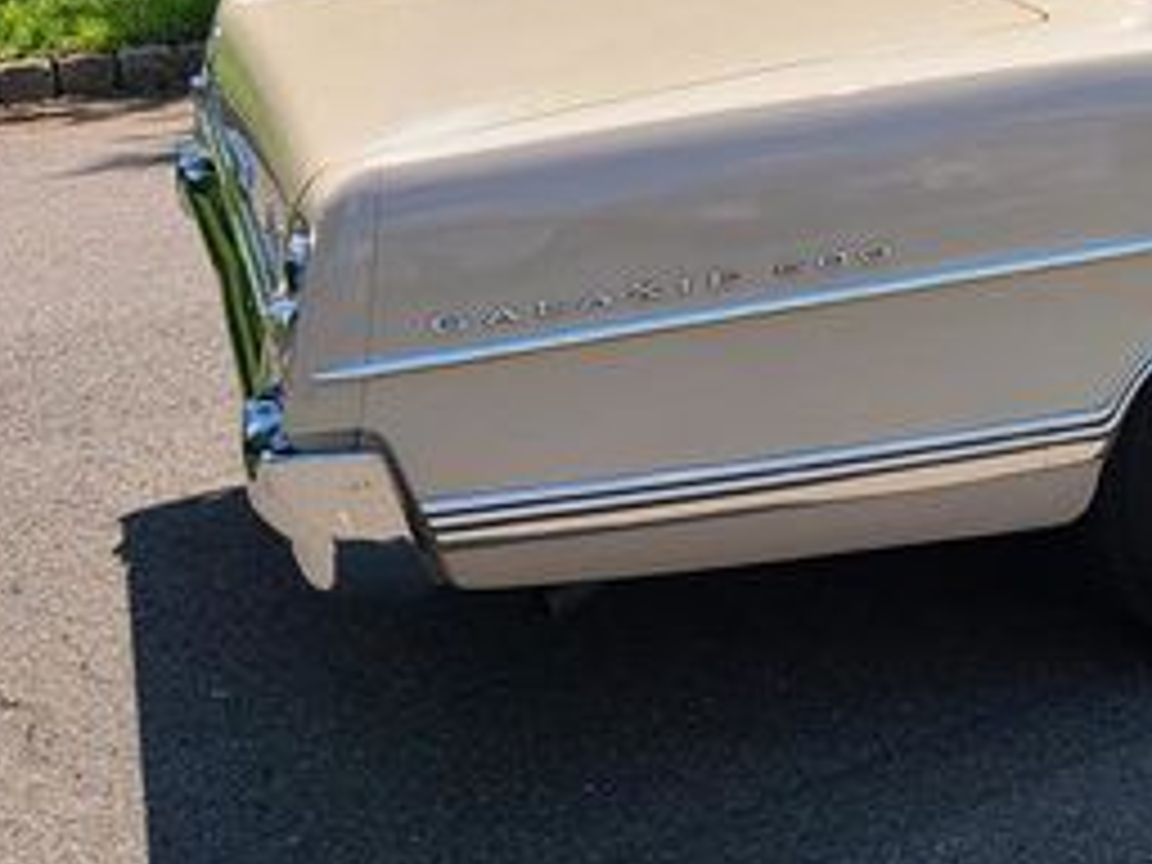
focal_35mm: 65
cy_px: 86
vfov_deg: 22.1
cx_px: 1300
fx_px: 2163
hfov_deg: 27.1
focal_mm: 5.4
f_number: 1.8
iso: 40
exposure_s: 1/1579
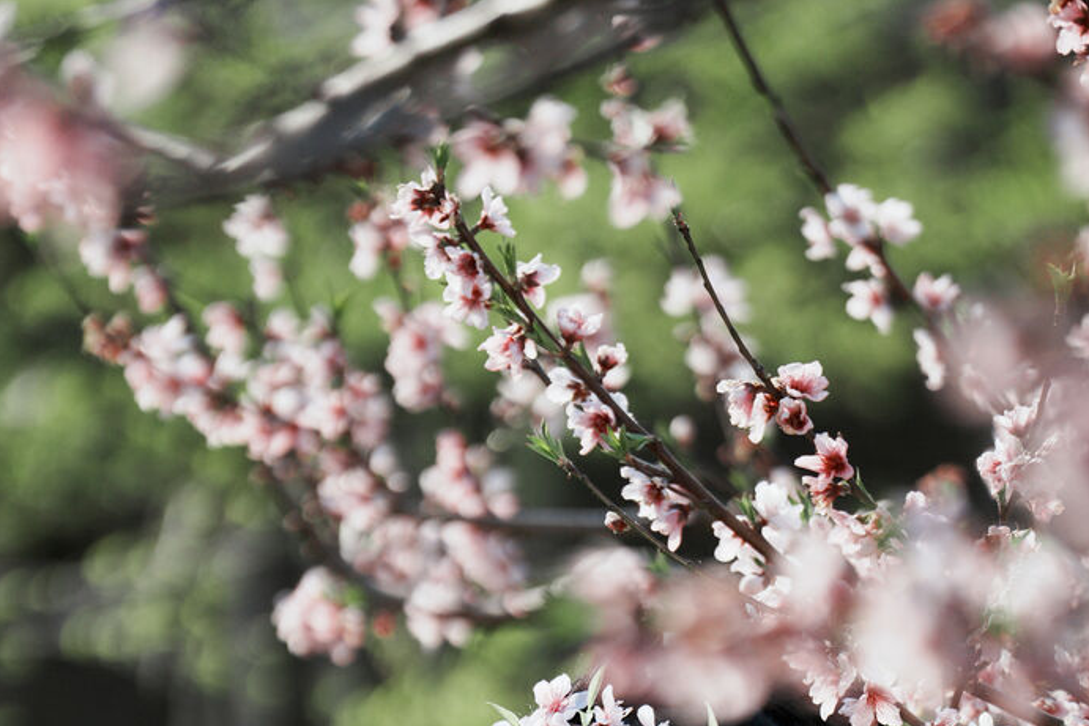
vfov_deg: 2.8
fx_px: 14583
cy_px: 1403
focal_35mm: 482
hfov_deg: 4.3
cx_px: 689
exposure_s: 1/4000
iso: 400
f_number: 2.8
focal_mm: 185
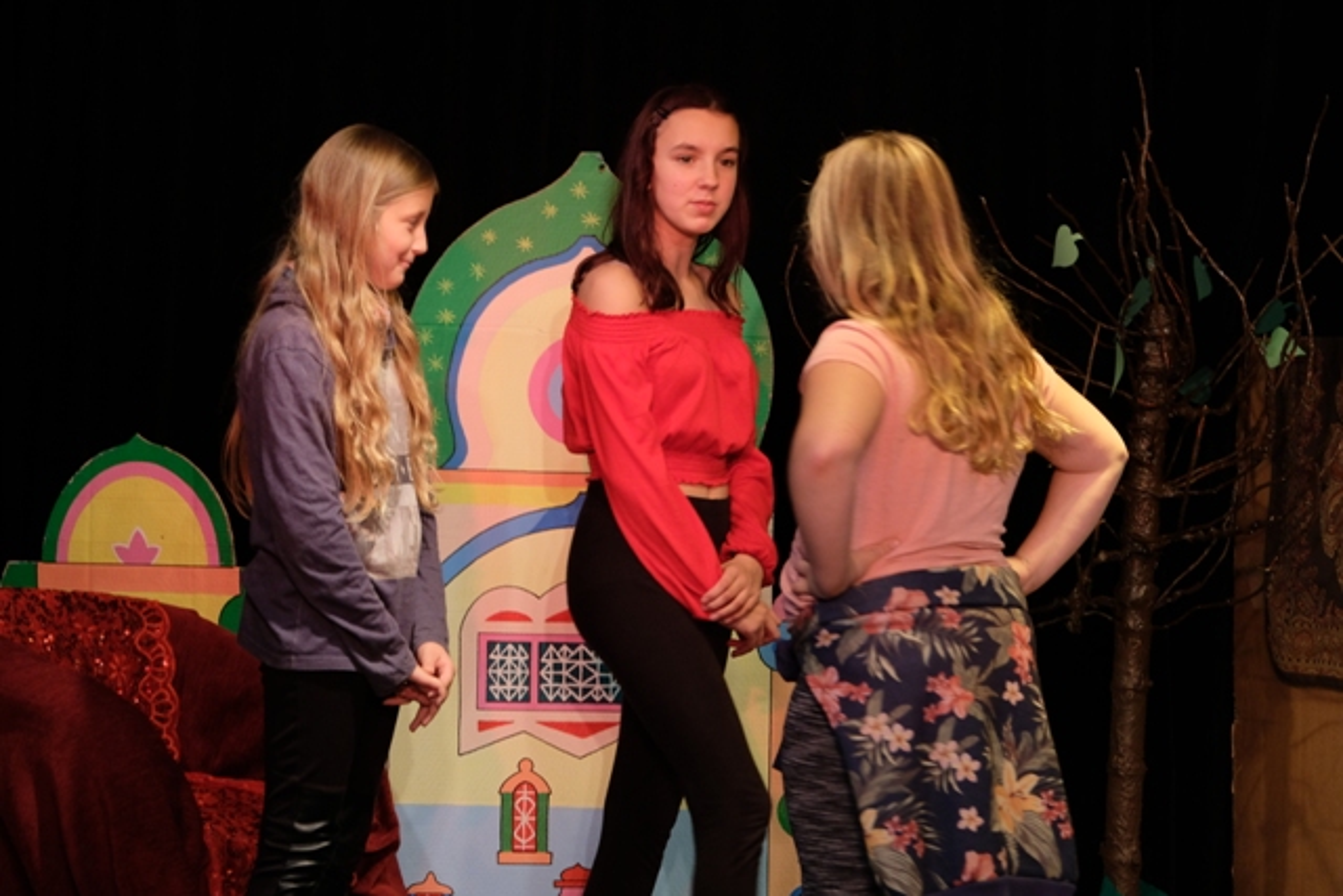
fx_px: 4365
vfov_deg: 11.7
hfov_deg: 17.5
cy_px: 448
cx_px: 672
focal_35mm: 117
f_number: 6.4
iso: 1250
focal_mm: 77.9
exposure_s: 1/60
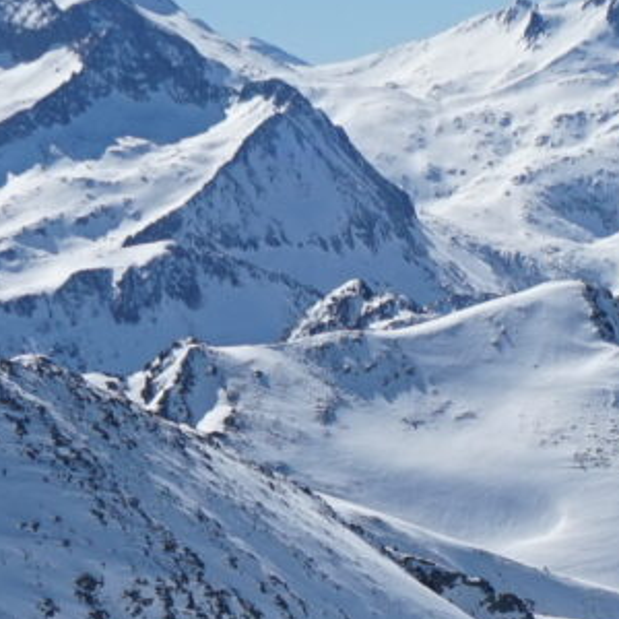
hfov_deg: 7.6
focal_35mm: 225
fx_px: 4552
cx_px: 1013
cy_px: 1072
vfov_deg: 7.6
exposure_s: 1/1250
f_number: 9
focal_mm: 31
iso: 250
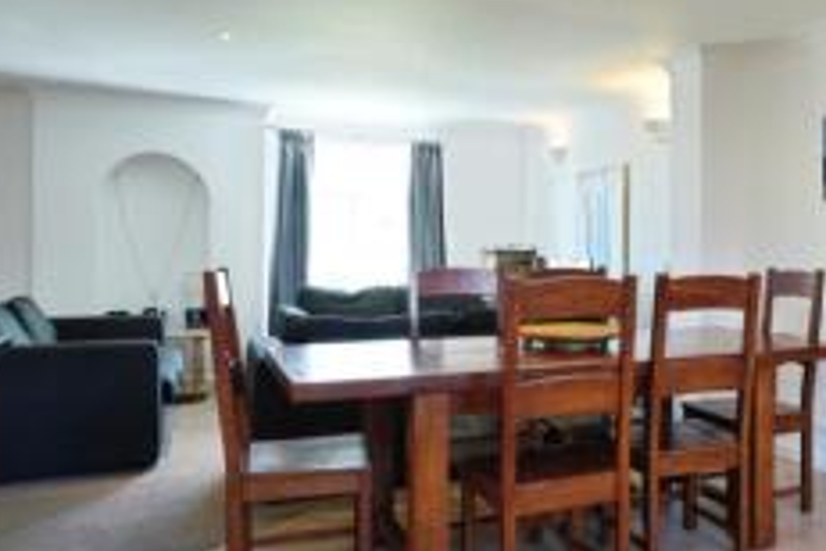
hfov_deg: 52.9
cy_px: 238
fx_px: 757
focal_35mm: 33
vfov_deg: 39.9
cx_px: 679
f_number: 8
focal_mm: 16
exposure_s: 1/50
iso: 2000
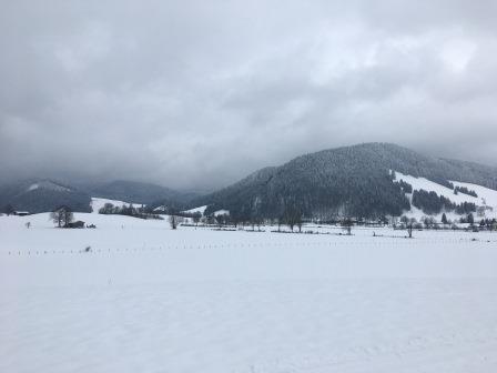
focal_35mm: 29
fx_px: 416
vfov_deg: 48.2
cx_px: 248
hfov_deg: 61.7
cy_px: 186
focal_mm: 4.15
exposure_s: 1/1068
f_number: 2.2
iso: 25
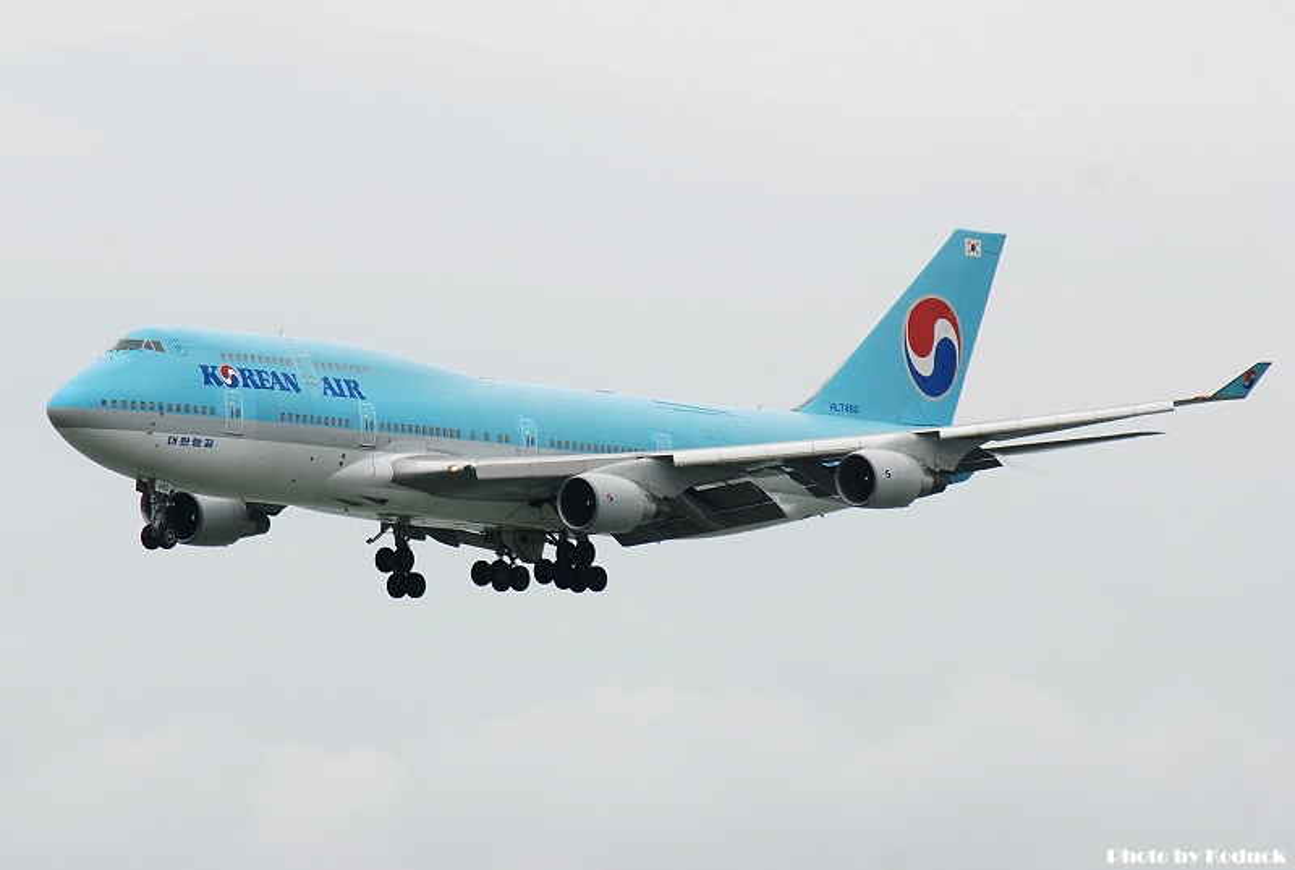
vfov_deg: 2.7
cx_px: 648
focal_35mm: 510
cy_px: 435
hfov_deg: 4.0
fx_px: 18383
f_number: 7.1
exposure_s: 1/800
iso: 200
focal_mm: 340
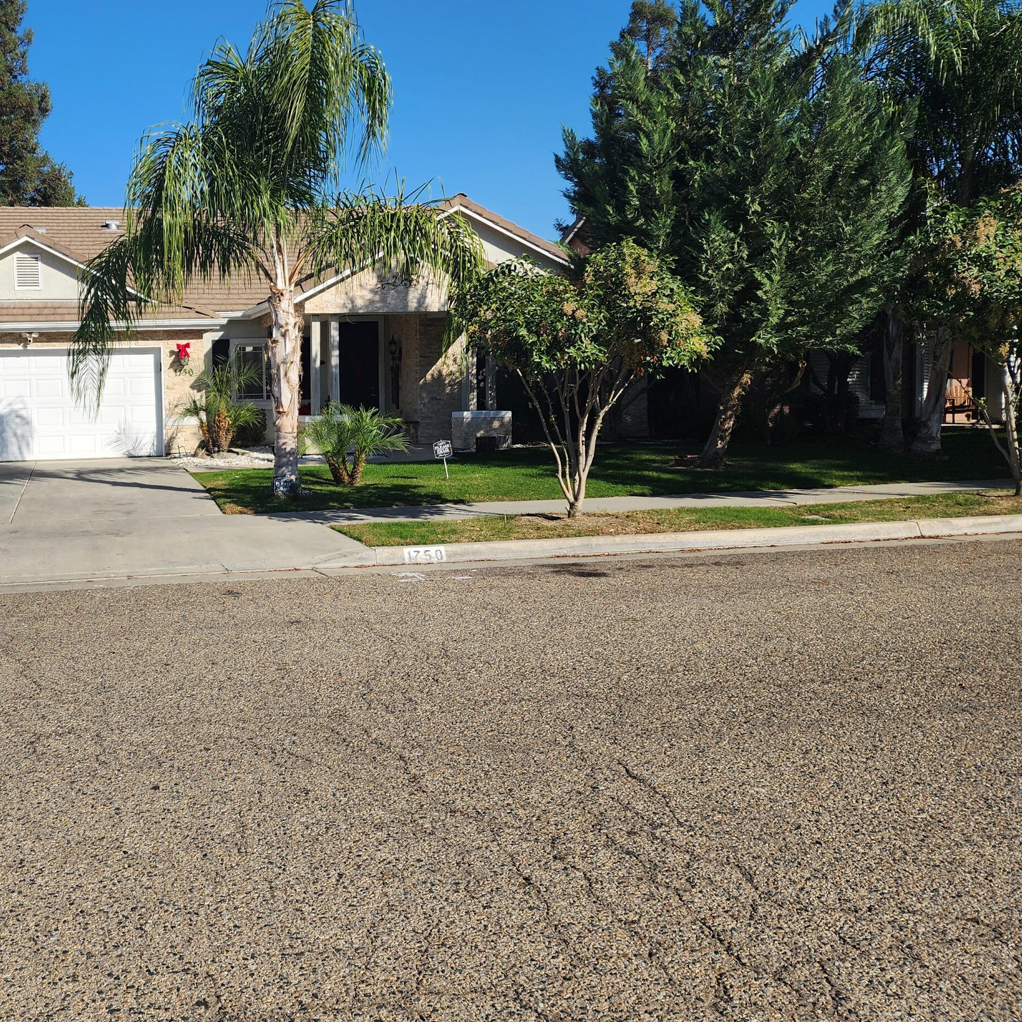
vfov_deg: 49.7
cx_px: 200
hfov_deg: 47.0
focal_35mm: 33
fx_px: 1102
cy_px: 479
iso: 12
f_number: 1.8
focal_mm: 6.4
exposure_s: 1/1176
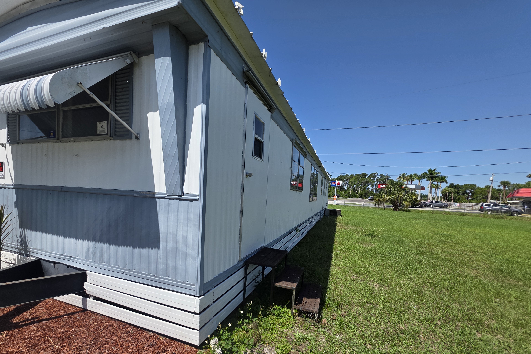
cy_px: 204
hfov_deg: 104.2
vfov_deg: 80.6
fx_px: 206
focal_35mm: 14
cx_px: 258
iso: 40
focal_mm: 2.2
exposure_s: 1/2664
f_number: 1.9
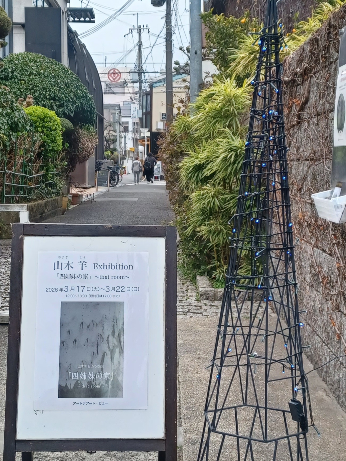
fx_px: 333
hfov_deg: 54.9
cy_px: 230
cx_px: 173
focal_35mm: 25
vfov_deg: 69.4
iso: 32
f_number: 1.8
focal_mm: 4.6
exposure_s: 1/286
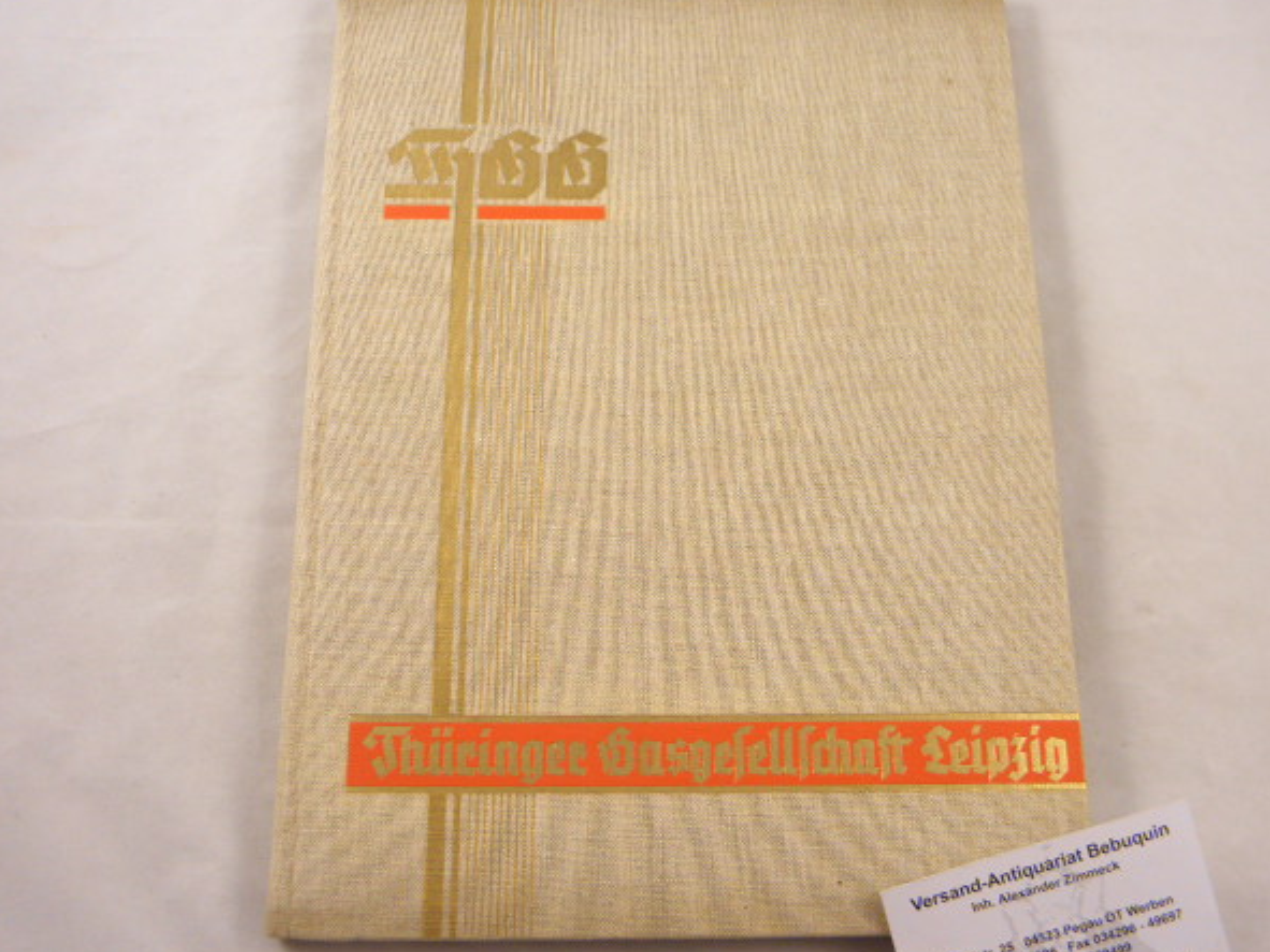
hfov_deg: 47.9
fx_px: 1431
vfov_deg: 36.8
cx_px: 668
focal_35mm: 39
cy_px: 466
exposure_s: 1/40
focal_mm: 6.4
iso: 100
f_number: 3.7
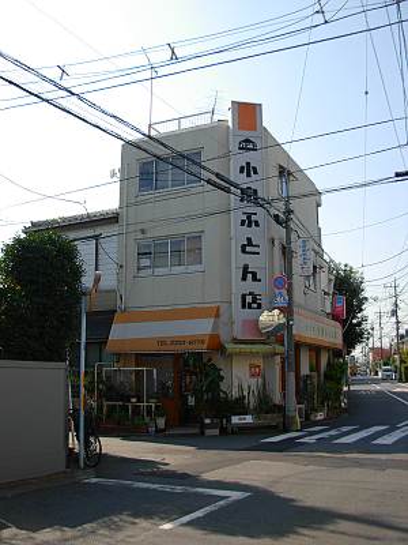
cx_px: 204
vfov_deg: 49.0
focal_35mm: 38
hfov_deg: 37.7
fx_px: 597
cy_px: 272
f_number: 2.9
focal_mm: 6.3
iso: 79
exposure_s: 1/837
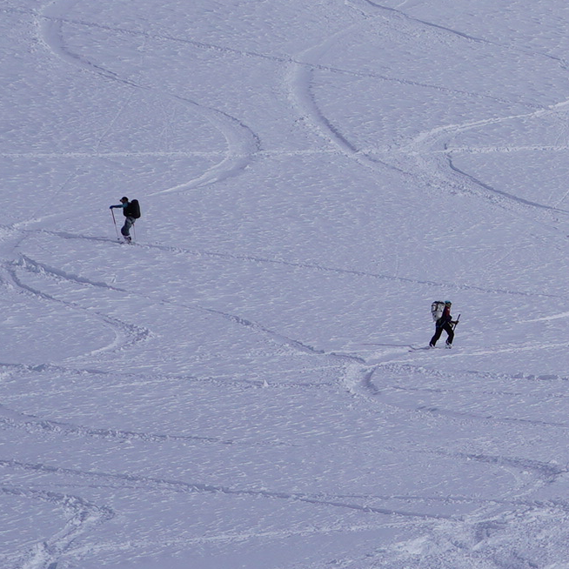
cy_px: -138
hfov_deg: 5.9
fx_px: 5449
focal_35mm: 293
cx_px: 942
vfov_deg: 5.9
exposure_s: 1/2500
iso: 100
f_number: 5.6
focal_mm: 50
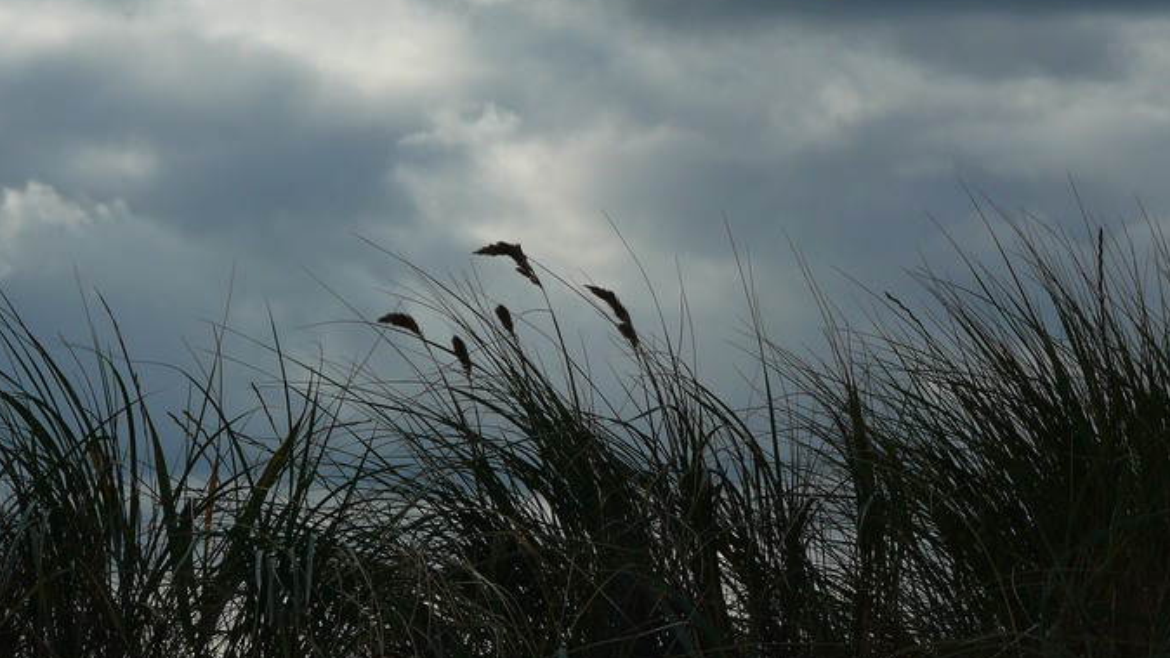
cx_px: 606
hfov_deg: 9.5
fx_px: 7073
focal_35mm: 228
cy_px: 198
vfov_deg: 5.3
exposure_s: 1/320
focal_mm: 39.8
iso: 100
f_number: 5.6
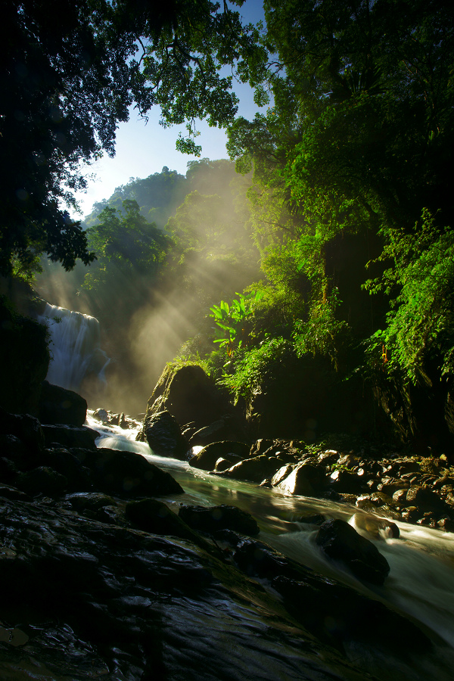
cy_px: 340
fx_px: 303
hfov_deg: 73.7
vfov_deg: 96.7
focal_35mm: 16
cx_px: 227
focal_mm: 16
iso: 100
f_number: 22
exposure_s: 1/2
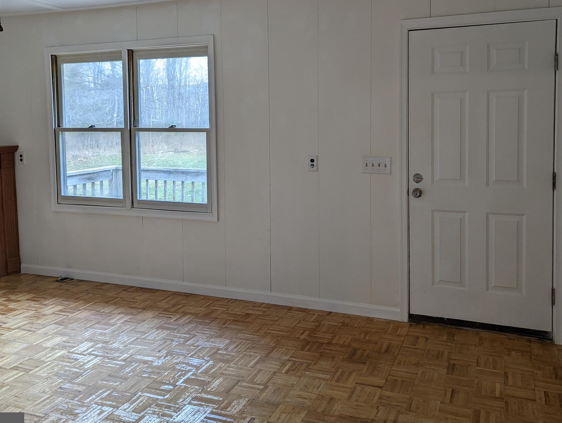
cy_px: 160
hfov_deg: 56.7
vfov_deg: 43.9
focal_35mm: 32
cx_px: 307
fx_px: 520
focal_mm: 6.81
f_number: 1.85
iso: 78
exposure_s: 1/100
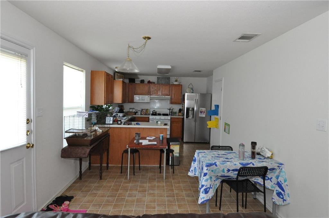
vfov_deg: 63.0
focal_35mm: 20
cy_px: 109
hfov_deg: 85.5
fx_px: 178
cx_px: 164
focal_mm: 13
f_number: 7.1
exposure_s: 1/80
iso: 2000
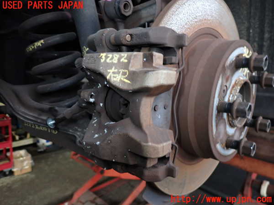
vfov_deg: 54.9
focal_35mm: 25
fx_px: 198
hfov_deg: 69.4
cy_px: 102
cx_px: 137
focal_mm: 4.5
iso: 200
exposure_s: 1/30
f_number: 2
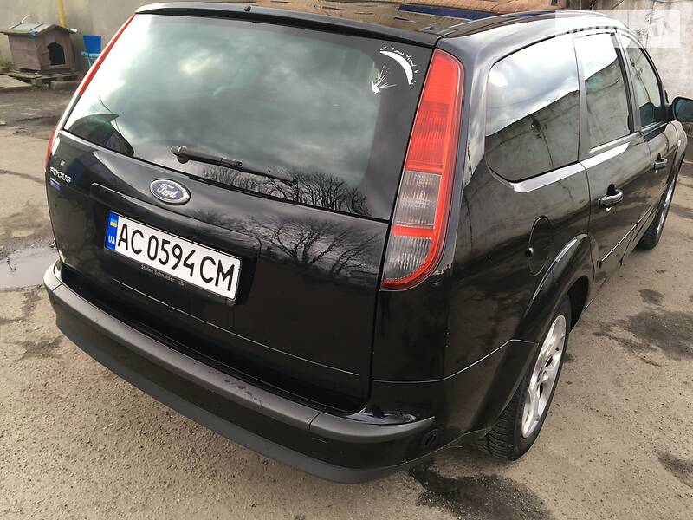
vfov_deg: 48.2
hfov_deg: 61.7
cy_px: 260
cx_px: 346
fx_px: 581
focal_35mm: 29
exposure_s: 1/100
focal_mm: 4.2
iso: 25
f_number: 2.2
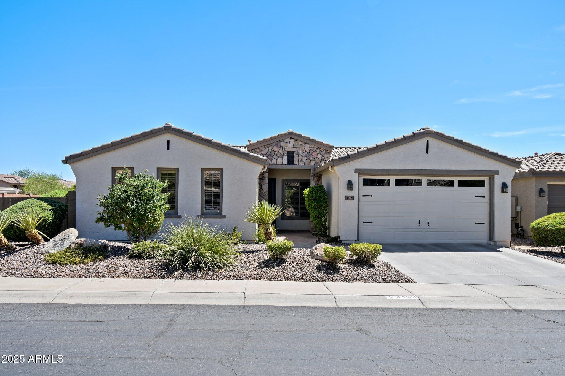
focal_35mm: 25
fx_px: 392
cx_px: 282
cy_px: 188
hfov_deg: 71.5
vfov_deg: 51.3
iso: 100
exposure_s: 1/100
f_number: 8
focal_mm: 17
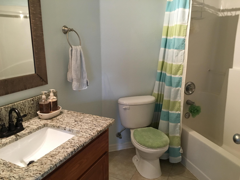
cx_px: 120
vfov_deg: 48.2
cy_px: 90
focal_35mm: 29
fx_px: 201
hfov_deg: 61.7
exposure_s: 1/15
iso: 80
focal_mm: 4.15
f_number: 2.2
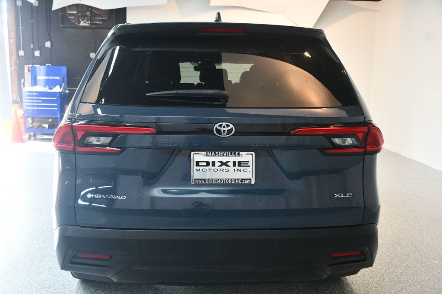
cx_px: 221
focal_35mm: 39
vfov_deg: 34.2
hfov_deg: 49.6
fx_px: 479
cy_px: 147
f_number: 3.8
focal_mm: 26
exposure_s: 1/125
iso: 2500
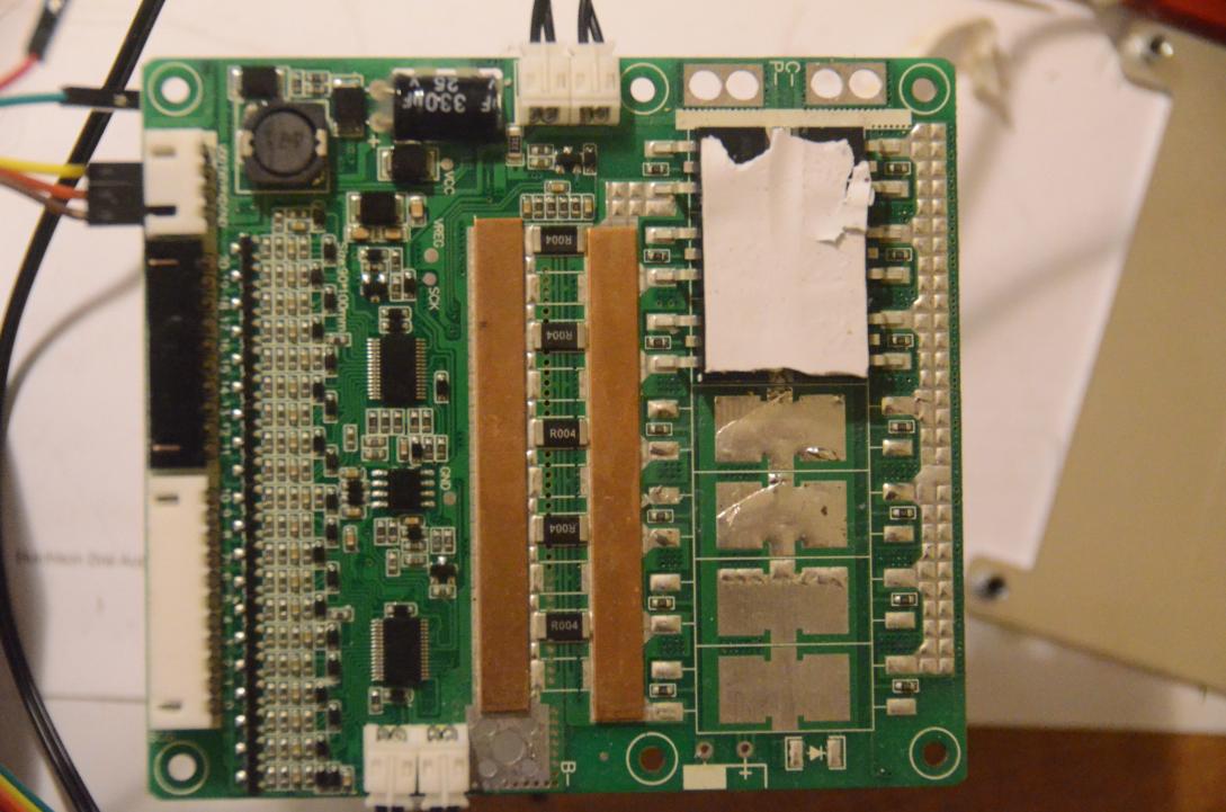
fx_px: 4180
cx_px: 613
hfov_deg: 16.7
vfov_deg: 11.1
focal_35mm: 123
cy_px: 406
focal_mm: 82
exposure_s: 1/60
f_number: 5
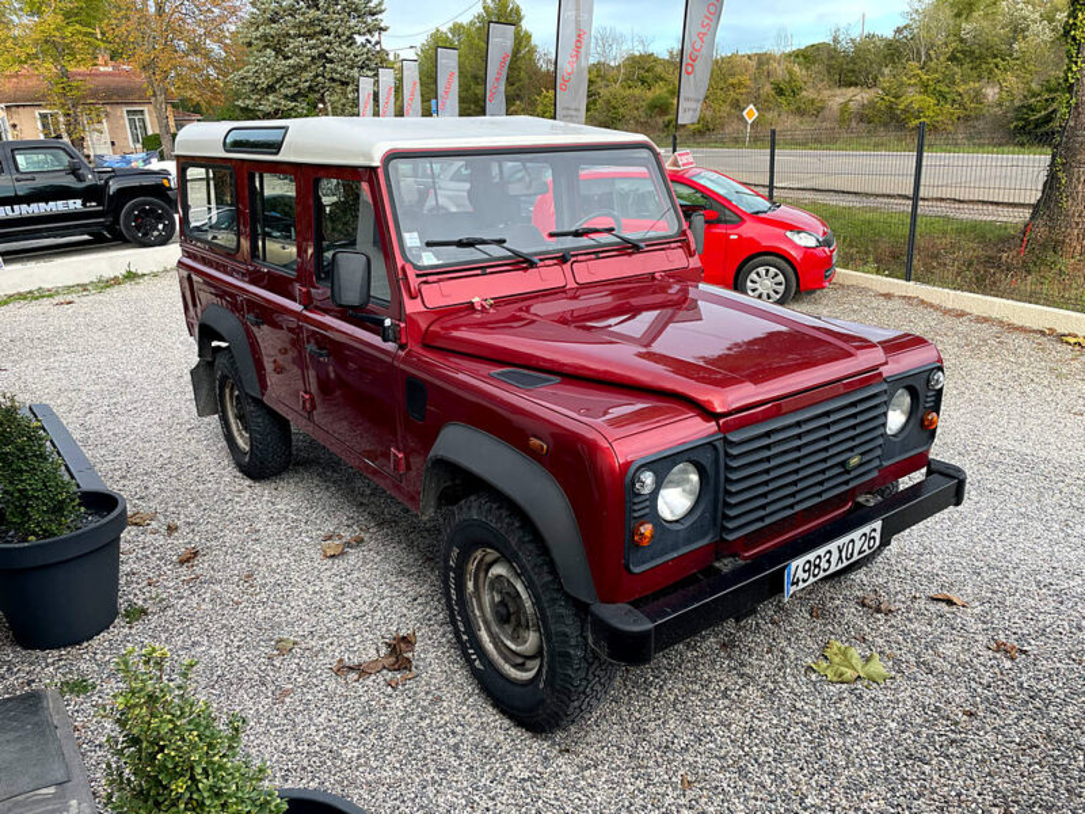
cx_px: 542
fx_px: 815
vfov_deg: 53.1
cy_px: 407
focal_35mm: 26
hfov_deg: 67.3
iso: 32
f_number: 1.6
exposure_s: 1/267
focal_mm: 4.2
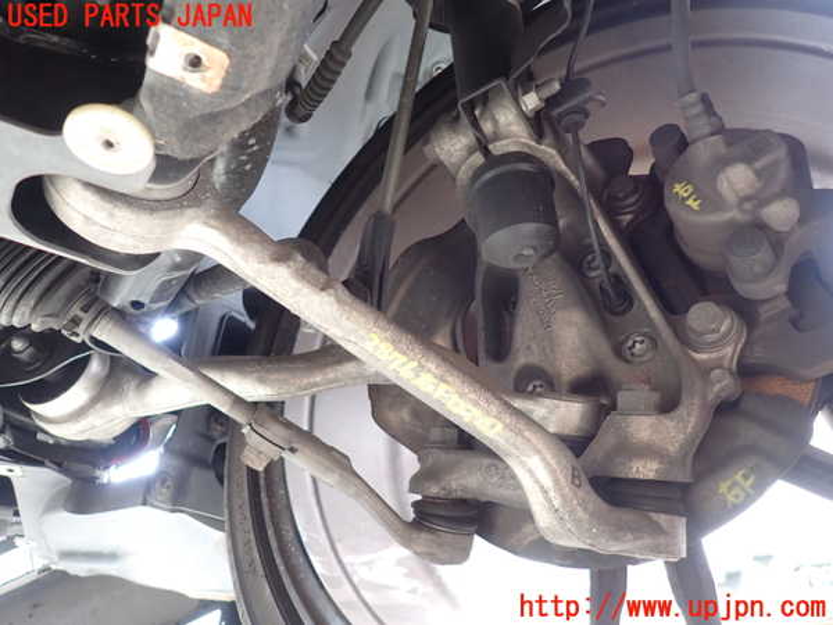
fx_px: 602
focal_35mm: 25
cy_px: 312
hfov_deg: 69.4
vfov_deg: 54.9
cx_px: 416
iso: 200
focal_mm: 4.5
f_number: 2
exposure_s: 1/60
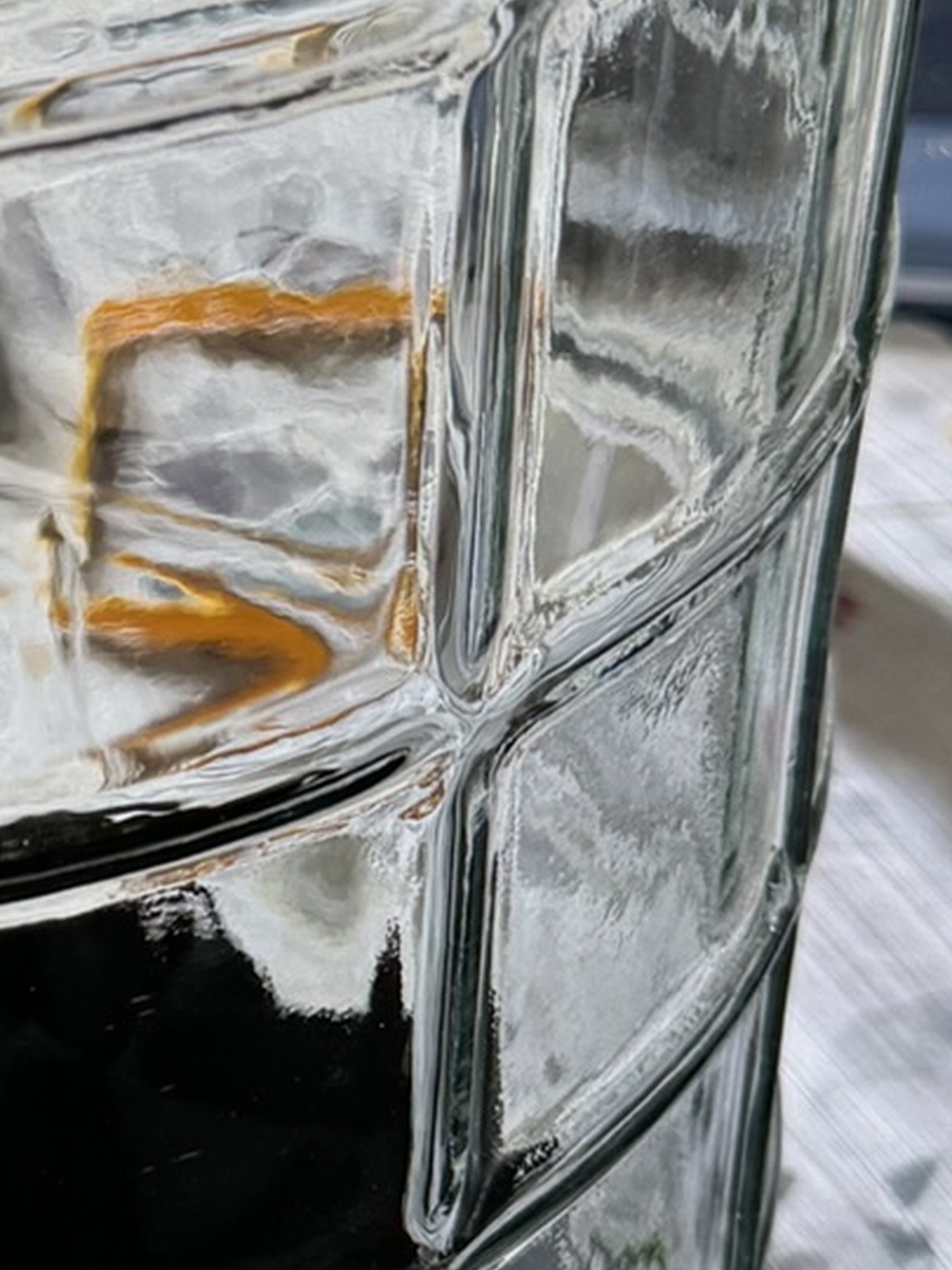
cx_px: -291
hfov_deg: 15.4
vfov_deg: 21.5
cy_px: 447
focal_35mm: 91
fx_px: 3337
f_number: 1.78
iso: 250
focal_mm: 6.76
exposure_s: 1/60
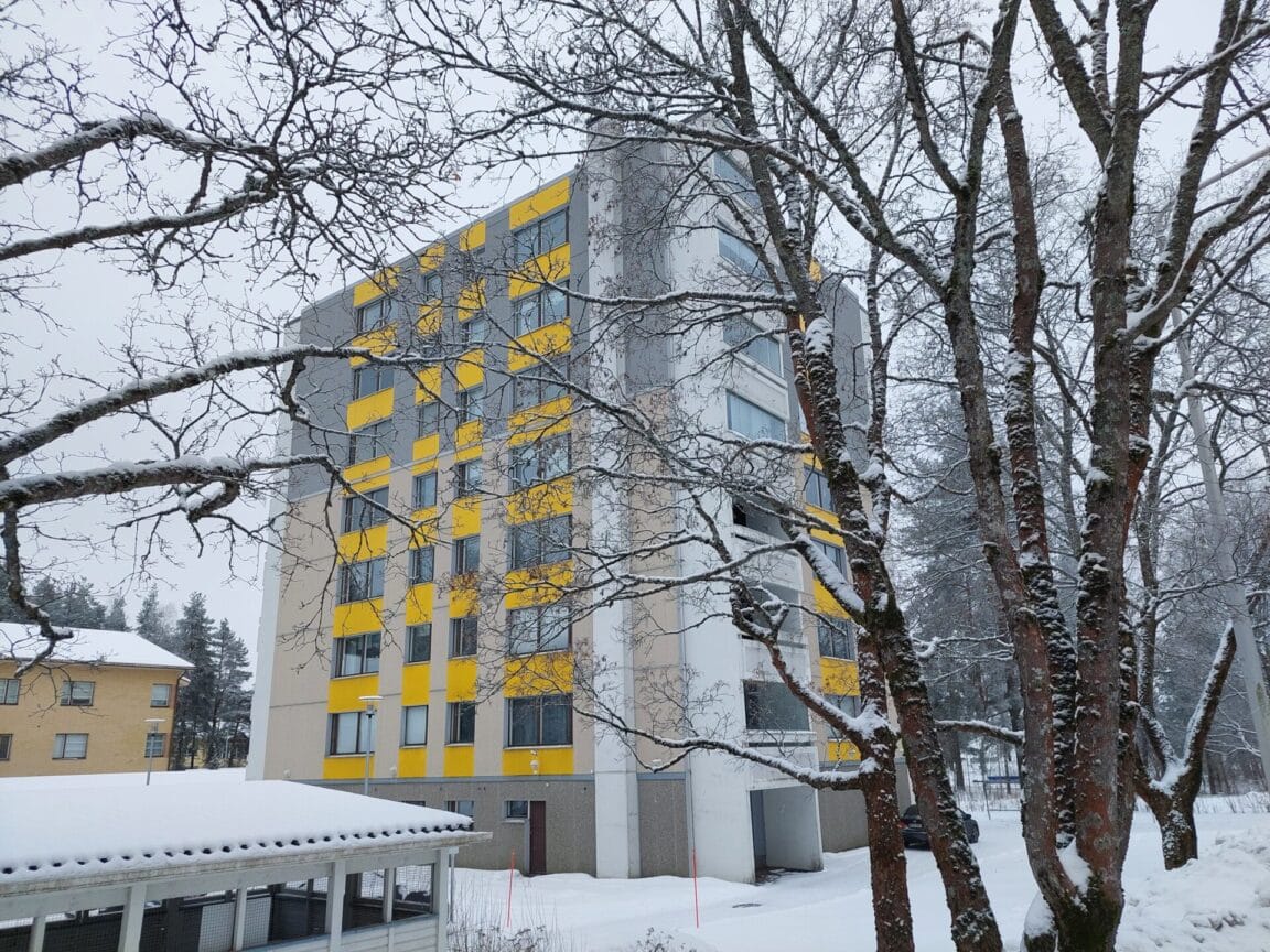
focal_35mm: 25
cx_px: 635
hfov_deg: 69.4
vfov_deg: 54.9
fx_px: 917
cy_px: 476
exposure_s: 1/107
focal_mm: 5.23
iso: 40
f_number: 1.8
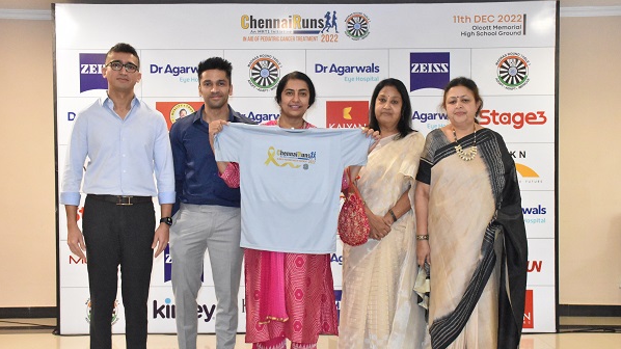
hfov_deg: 49.4
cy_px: 199
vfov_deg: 29.0
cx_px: 310
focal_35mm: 41
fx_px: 675
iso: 10000
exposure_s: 1/100
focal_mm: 26
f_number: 5.6
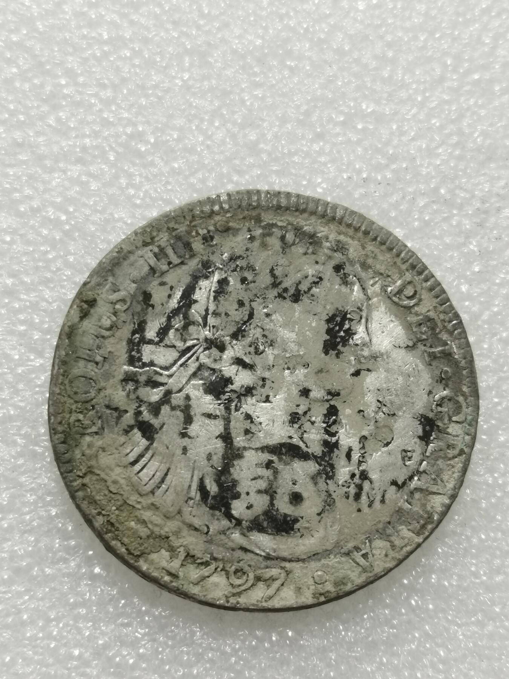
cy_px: 340
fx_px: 1431
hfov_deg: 20.2
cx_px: 254
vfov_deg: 26.7
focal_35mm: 73
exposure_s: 1/100
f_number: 1.8
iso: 125
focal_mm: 5.58
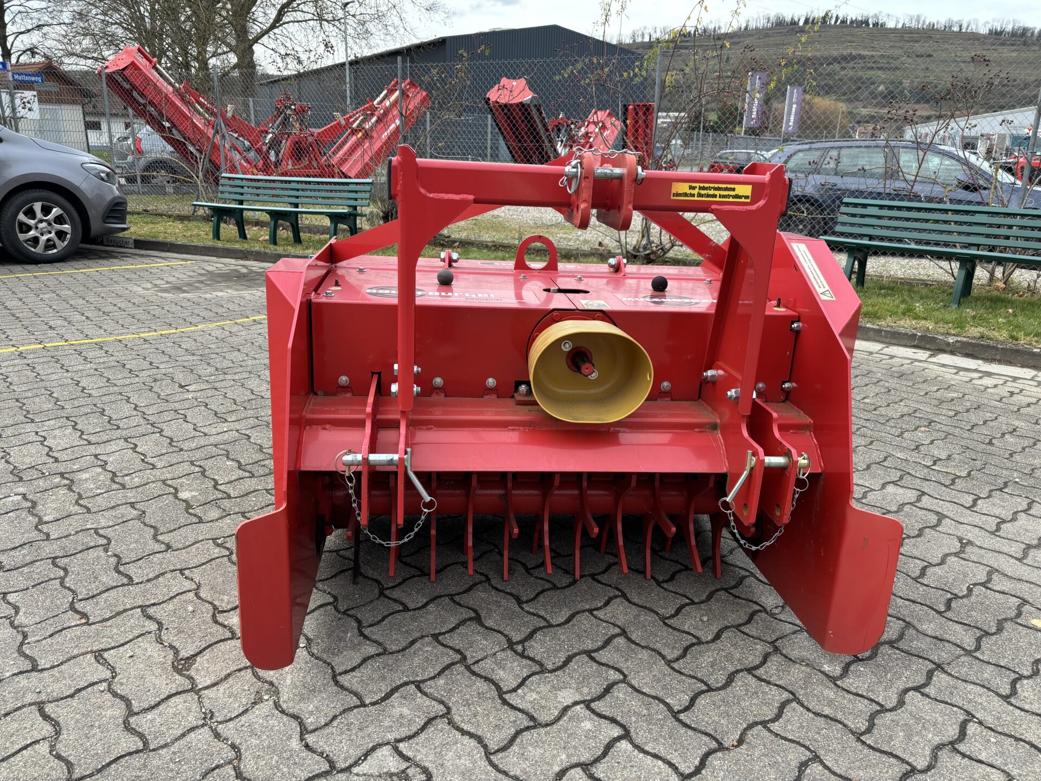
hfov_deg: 67.3
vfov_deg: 53.1
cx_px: 520
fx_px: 782
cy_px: 390
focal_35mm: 26
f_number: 1.6
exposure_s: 1/197
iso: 40
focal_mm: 5.96
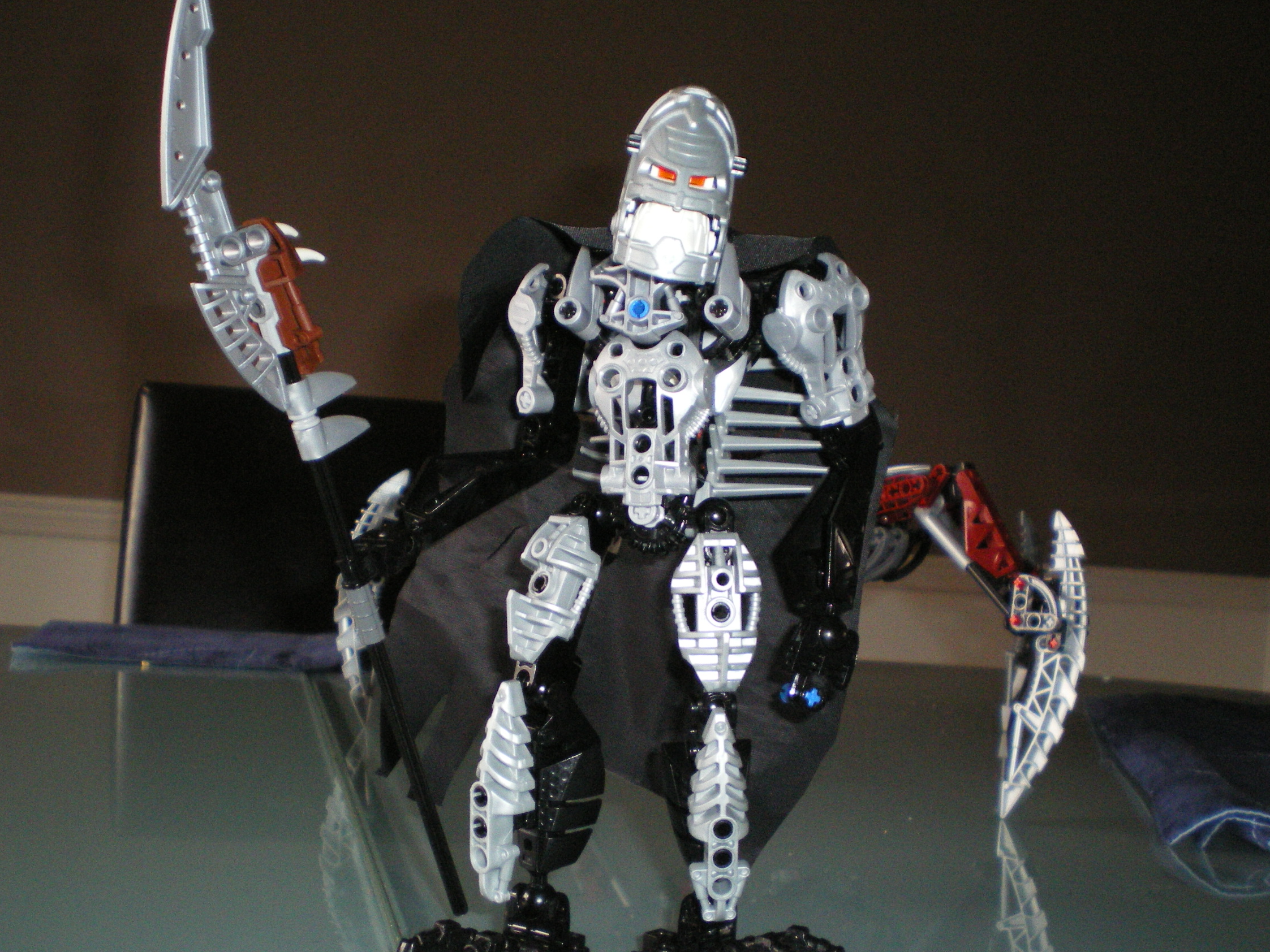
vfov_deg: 36.8
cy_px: 472
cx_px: 648
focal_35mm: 39
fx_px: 1431
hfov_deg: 47.9
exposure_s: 1/50
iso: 400
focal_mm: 6.3
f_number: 3.1
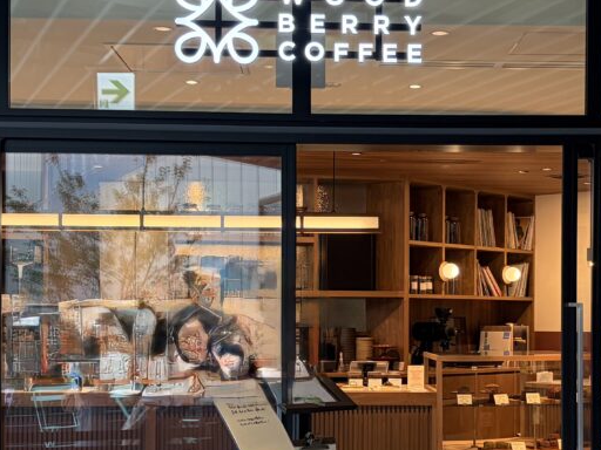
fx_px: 1129
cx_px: 371
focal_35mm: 65
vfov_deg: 22.4
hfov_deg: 29.7
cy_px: 316
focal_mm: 5.96
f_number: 1.6
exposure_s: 1/100
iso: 100
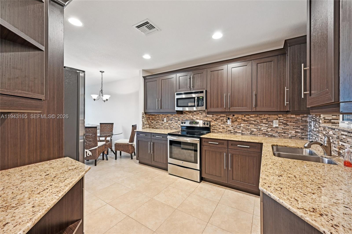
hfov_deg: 104.3
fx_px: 137
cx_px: 176
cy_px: 117
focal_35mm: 14
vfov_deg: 81.1
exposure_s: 1/13
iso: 1250
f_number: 8
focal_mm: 14
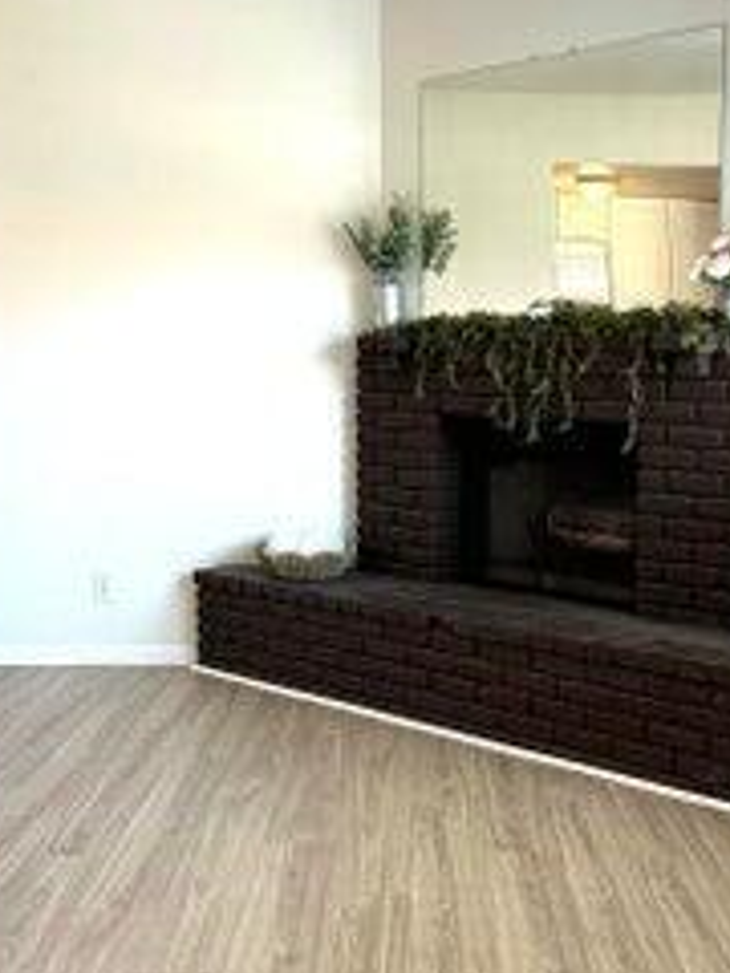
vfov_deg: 36.8
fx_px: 1462
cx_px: 410
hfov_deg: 28.0
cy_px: 482
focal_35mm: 52
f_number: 1.5
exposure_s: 1/120
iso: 125
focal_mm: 5.7
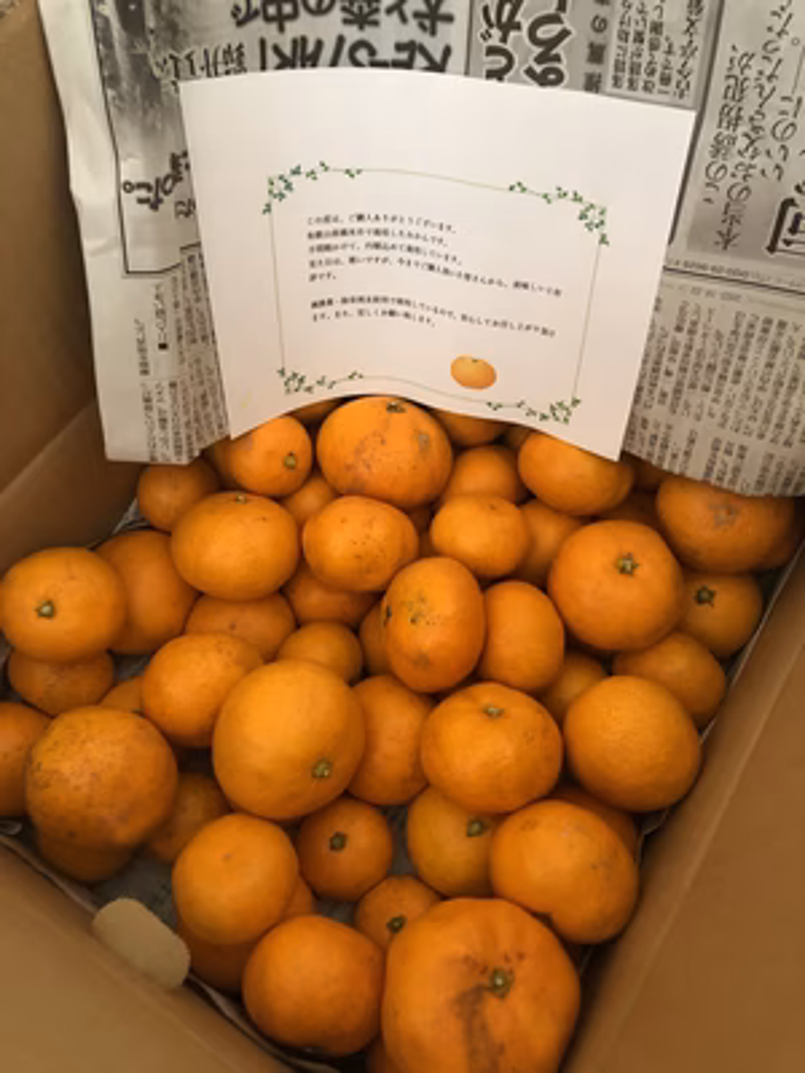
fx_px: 868
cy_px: 536
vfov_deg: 63.4
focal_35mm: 28
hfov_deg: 49.7
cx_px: 402
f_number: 1.8
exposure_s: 1/9
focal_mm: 3.99
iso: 100
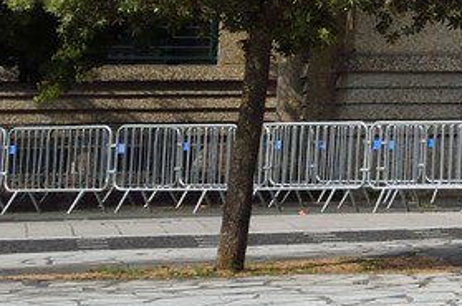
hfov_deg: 8.2
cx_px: 1318
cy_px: -240
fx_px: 2793
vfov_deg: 6.2
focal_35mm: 218
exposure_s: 1/250
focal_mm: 38
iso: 200
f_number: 14
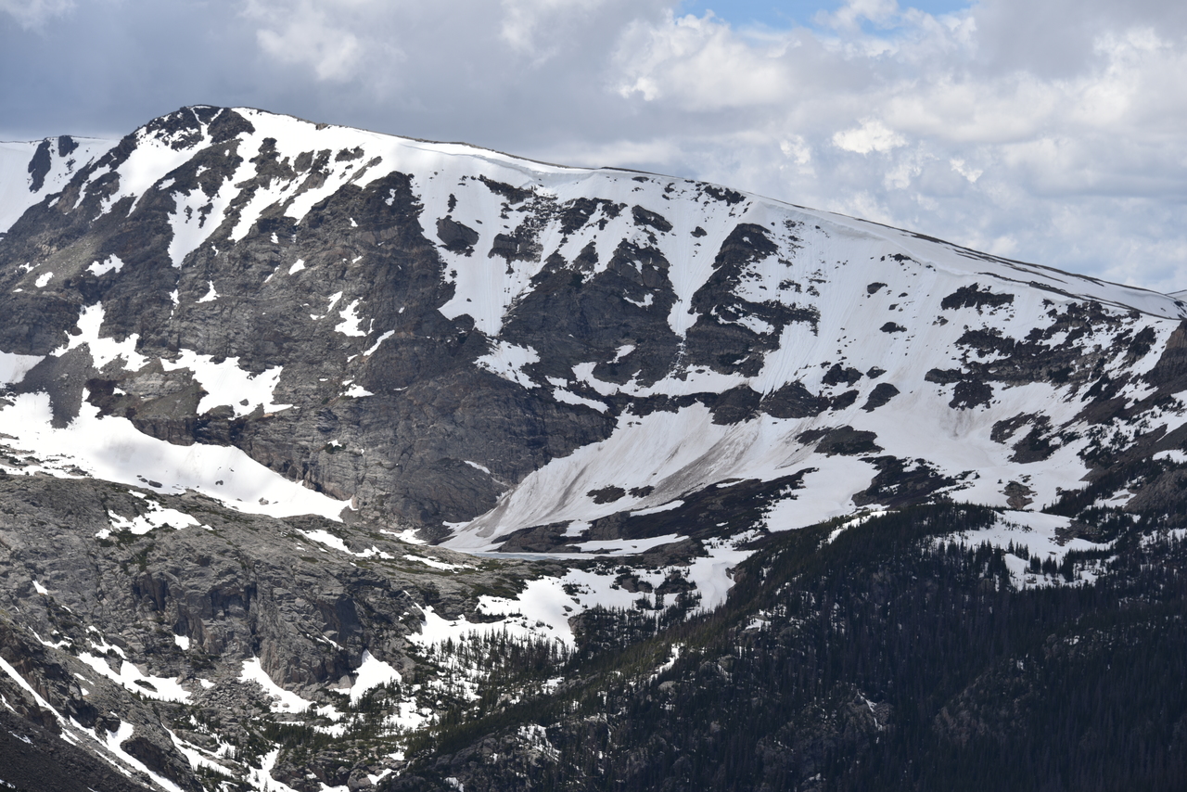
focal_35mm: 135
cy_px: 396
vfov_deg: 10.2
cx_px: 594
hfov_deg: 15.2
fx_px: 4452
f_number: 9
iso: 100
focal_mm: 135
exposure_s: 1/320
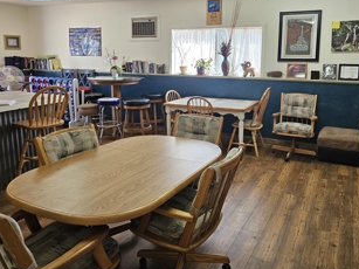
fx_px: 311
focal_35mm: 30
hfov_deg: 59.2
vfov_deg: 46.4
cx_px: 225
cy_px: 102
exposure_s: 1/120
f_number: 1.7
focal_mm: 6.3
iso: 160
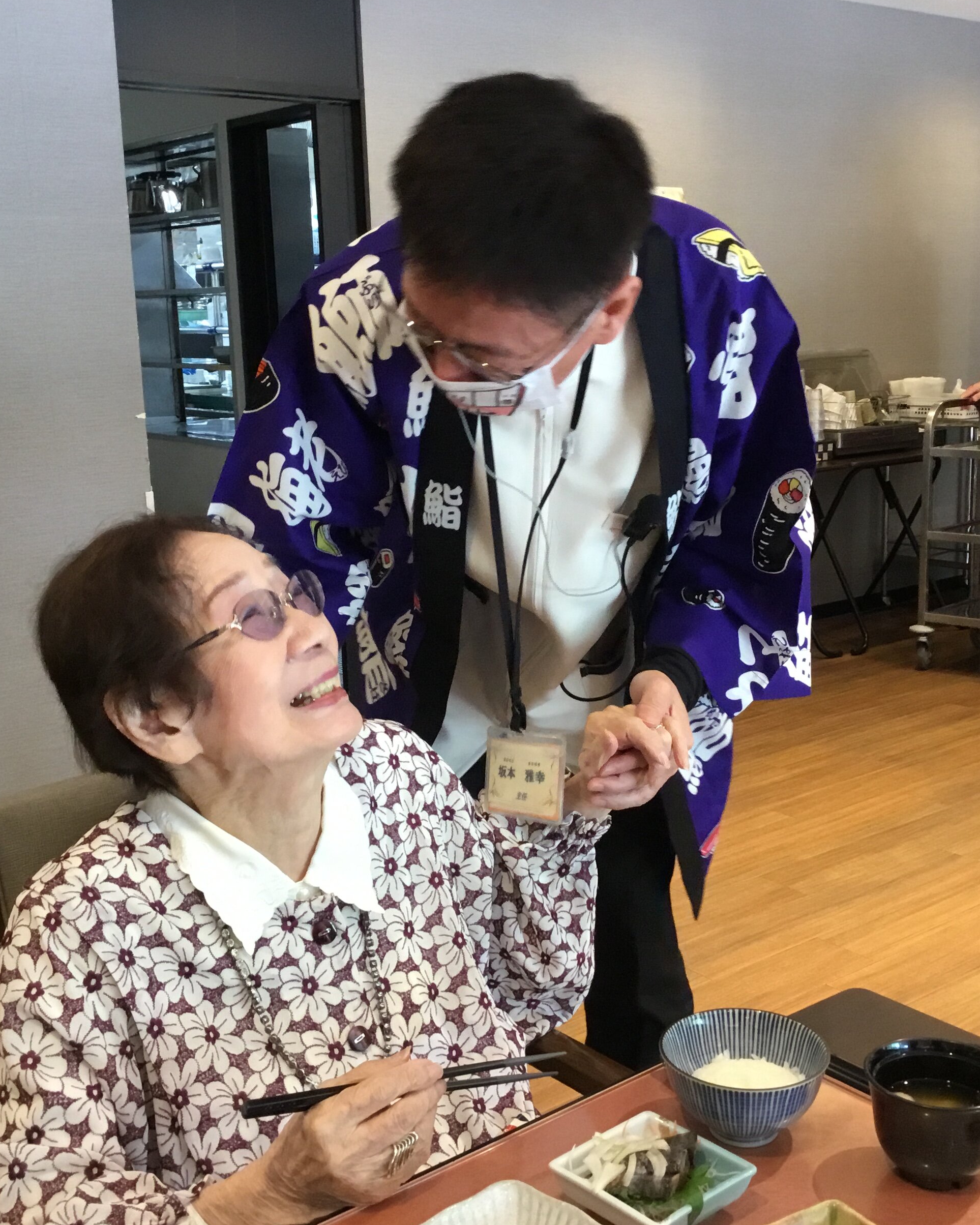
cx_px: 525
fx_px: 1487
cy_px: 615
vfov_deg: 44.8
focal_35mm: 41
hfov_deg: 36.5
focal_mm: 3.3
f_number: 2.4
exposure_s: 1/30
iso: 125
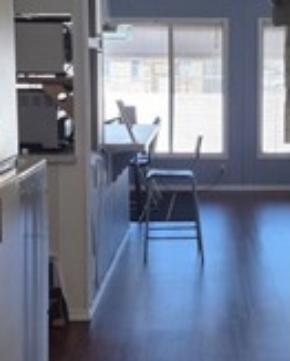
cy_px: 179
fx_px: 941
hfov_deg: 17.3
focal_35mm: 88
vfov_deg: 21.7
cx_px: 239
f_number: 1.8
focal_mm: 5.4
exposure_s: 1/120
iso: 32
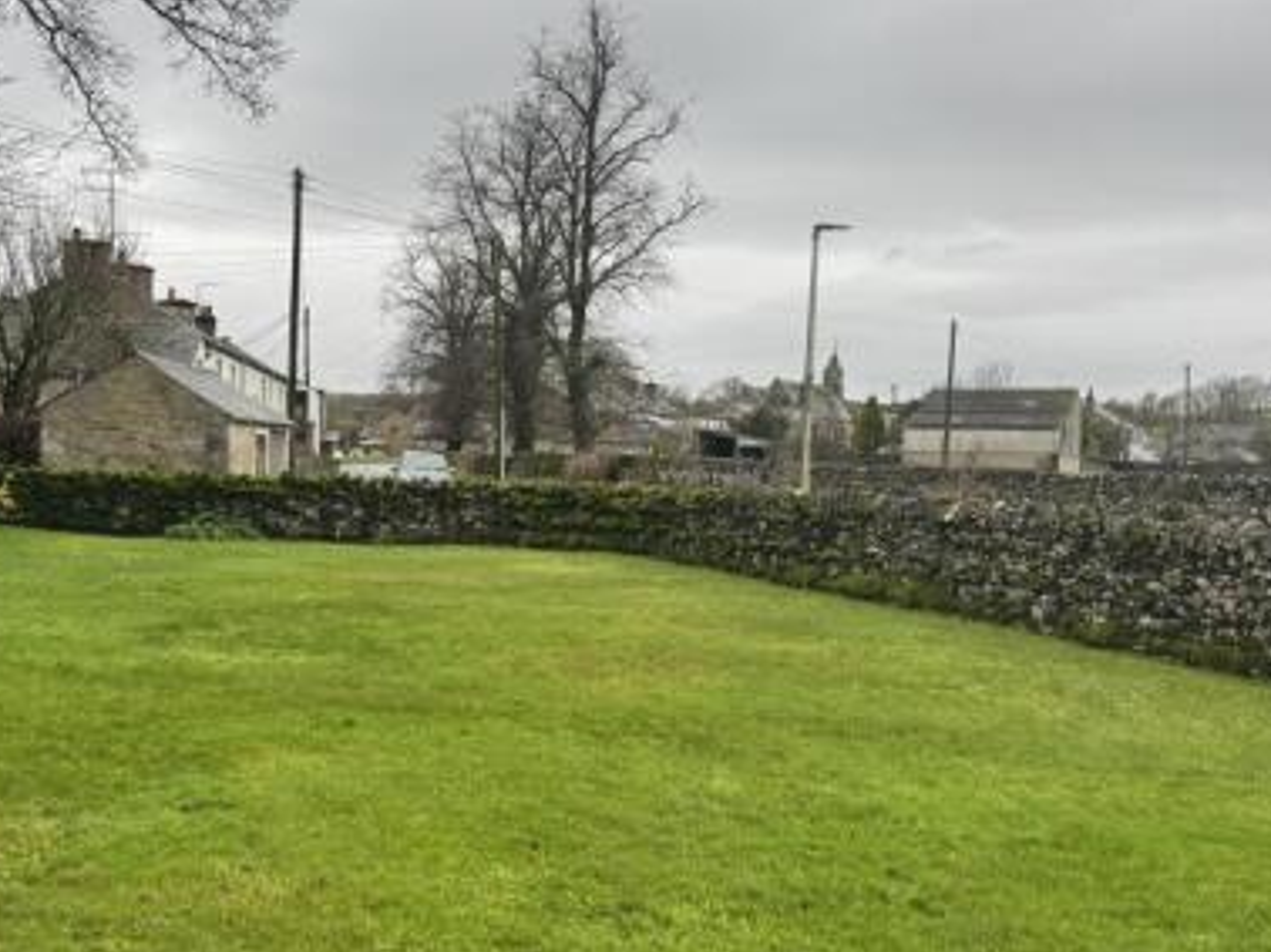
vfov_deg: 38.6
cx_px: 392
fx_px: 1358
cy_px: 510
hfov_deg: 49.0
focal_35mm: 37
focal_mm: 6.76
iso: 64
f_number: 1.78
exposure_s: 1/218
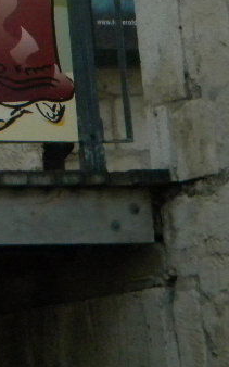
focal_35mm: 337
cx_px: -309
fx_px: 3368
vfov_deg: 6.2
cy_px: -4
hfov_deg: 3.8
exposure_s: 1/400
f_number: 4.7
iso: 400
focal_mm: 19
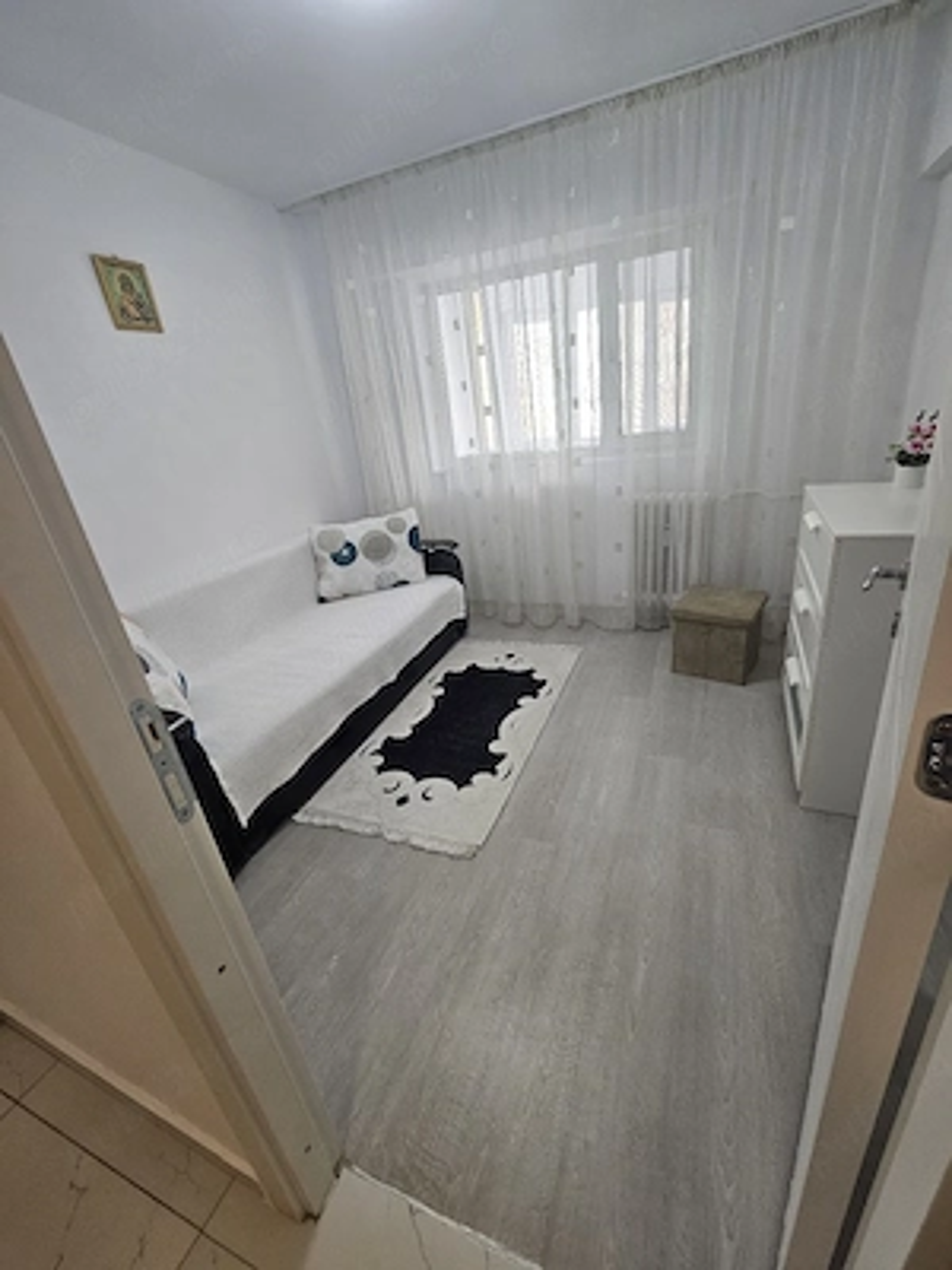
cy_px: 635
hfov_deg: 89.9
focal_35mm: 13
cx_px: 476
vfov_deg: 106.2
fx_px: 477
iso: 125
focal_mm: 2.2
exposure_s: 1/50.3
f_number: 2.2
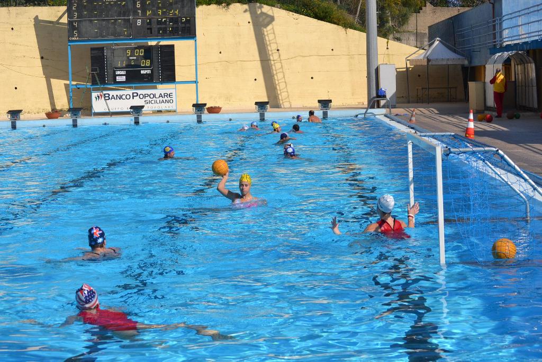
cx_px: 271
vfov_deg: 16.6
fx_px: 1242
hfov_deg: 24.6
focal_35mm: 82
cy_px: 181
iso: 400
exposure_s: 1/2000
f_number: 7.1
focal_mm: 55
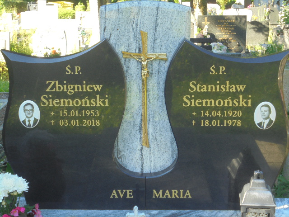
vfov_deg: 20.2
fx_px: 609
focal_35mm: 73
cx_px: 144
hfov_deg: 26.7
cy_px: 108
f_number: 6.1
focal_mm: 13.1
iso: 100
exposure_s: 1/30
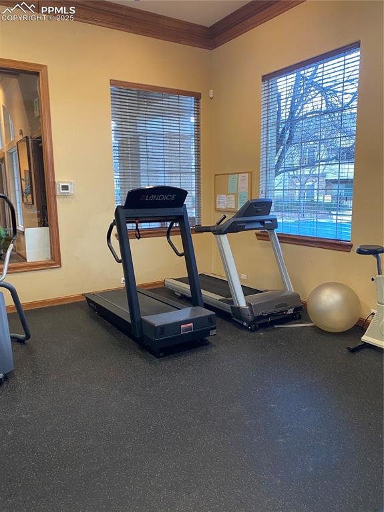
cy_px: 256
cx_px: 192
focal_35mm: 26
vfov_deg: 67.3
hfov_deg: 53.0
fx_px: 385
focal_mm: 4.25
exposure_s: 1/60
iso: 200
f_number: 1.8
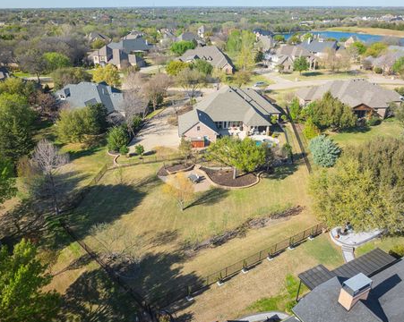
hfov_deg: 66.0
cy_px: 160
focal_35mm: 26
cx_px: 193
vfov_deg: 54.9
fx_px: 311
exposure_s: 1/160
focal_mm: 12.29
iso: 100
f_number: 7.1
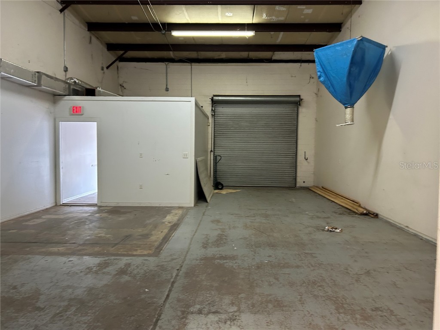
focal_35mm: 26
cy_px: 165
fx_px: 330
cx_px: 220
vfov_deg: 53.1
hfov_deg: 67.3
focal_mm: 5.7
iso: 250
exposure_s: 1/60
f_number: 1.5
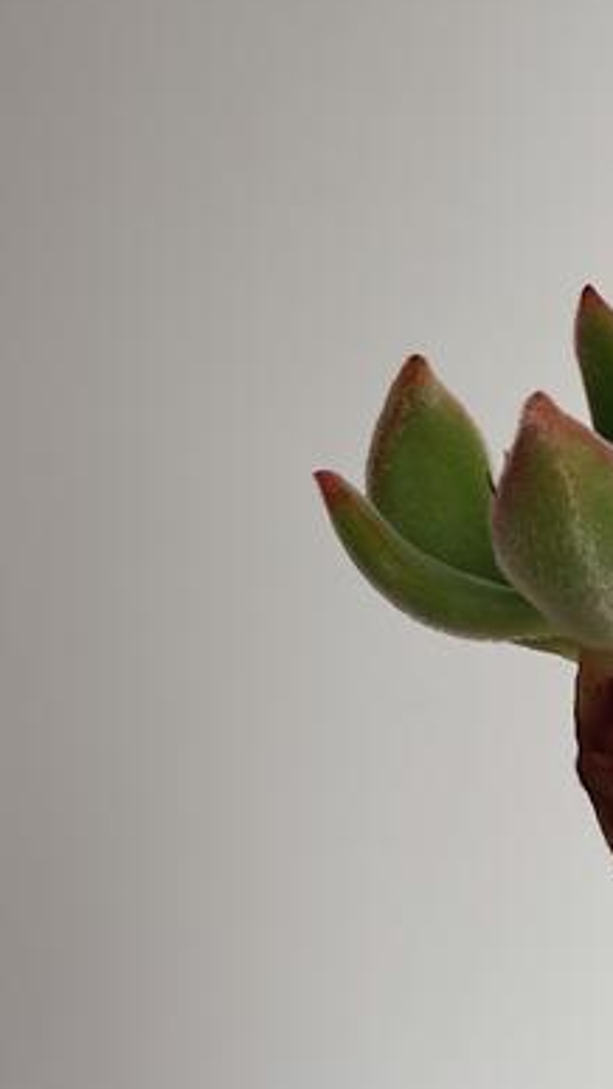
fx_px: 2078
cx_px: 852
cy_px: 611
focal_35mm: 72
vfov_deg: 29.3
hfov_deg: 15.7
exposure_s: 1/121
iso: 40
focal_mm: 5.1
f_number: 1.6
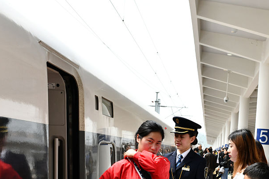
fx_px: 516
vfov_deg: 19.3
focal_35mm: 69
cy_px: 168
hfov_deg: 29.0
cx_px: 182
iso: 320
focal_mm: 35
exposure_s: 1/640
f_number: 6.3
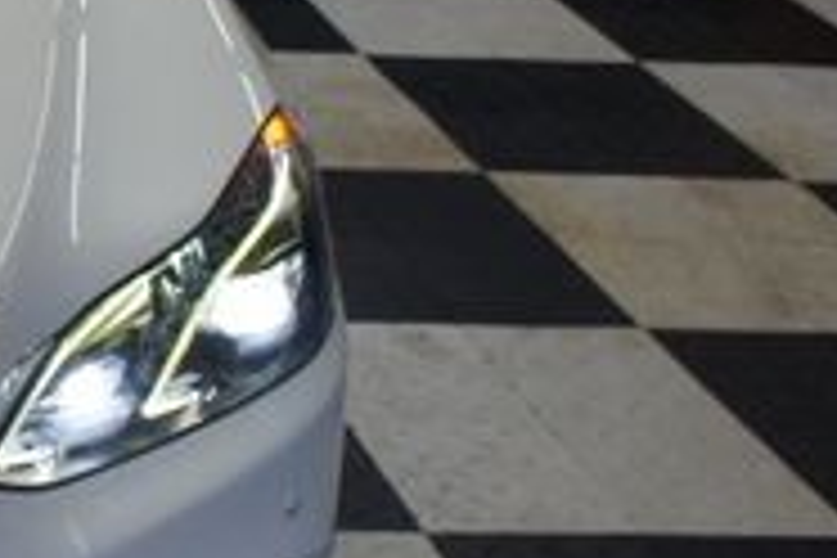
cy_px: 99
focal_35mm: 93
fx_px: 2162
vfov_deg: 14.6
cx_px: -590
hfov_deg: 18.2
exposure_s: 1/50
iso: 200
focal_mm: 18
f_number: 4.5
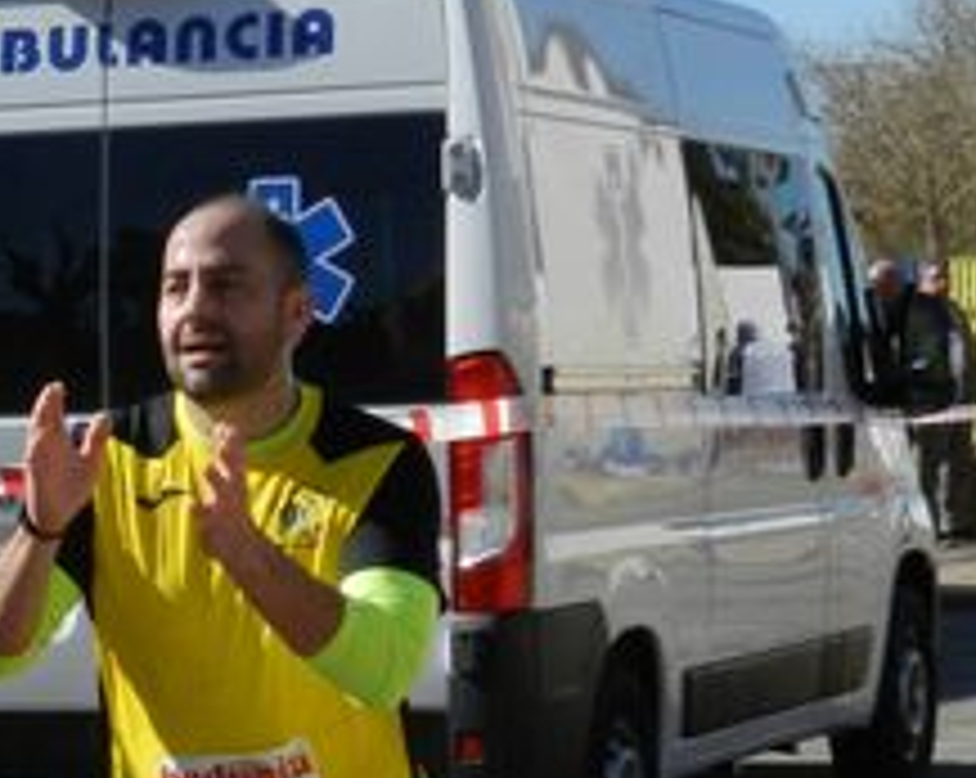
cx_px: -319
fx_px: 4817
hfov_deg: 11.3
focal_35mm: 167
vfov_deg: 9.2
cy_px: 758
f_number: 5
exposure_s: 1/1000
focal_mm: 9.4
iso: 160
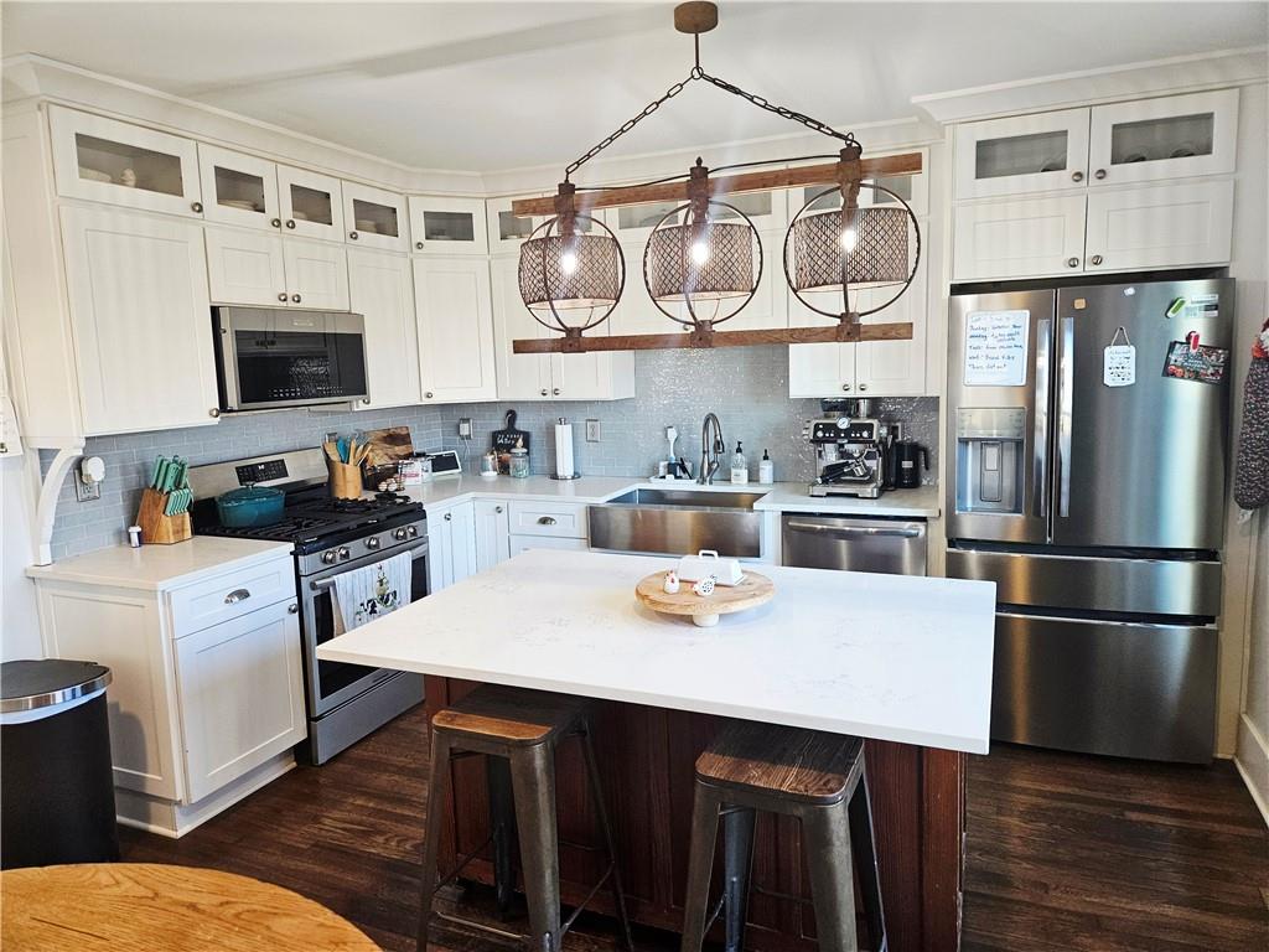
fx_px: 843
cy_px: 476
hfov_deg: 73.9
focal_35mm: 23
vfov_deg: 58.9
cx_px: 634
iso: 250
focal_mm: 5.4
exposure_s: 1/120
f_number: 1.8
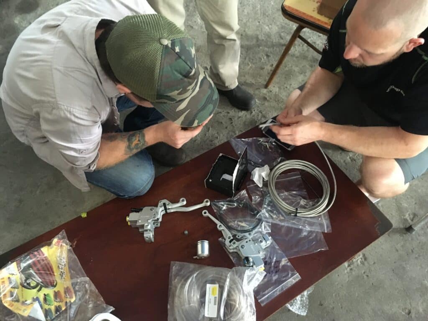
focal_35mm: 29
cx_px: 214
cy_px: 160
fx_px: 359
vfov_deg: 48.2
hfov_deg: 61.7
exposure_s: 1/17
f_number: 2.2
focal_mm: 4.15
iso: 320
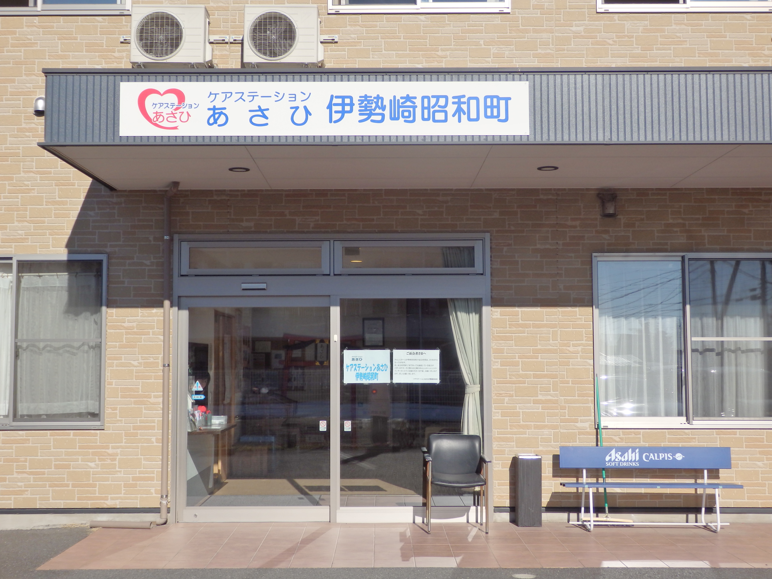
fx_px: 1004
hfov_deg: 42.1
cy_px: 290
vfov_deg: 32.2
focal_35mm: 45
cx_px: 386
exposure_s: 1/200
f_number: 10.8
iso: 100
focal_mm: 8
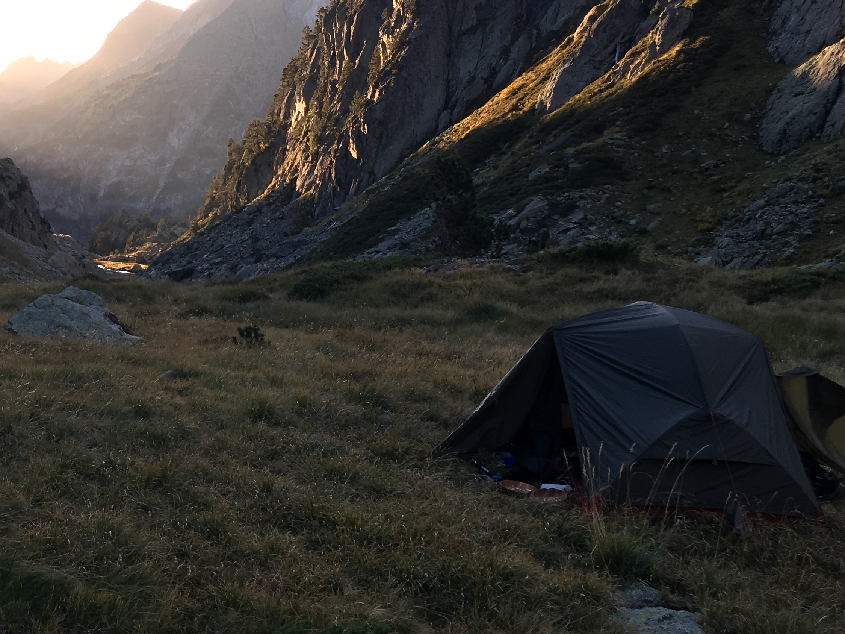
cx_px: 133
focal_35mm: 52
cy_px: 198
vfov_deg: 27.8
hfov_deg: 35.3
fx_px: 1269
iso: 25
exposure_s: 1/183
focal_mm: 4.15
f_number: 2.2
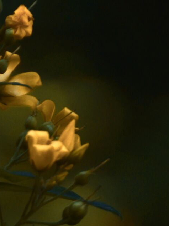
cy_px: 297
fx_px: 3982
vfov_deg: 3.2
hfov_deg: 2.4
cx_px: -33
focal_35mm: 612
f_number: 5.6
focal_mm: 112
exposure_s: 1/400
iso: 100
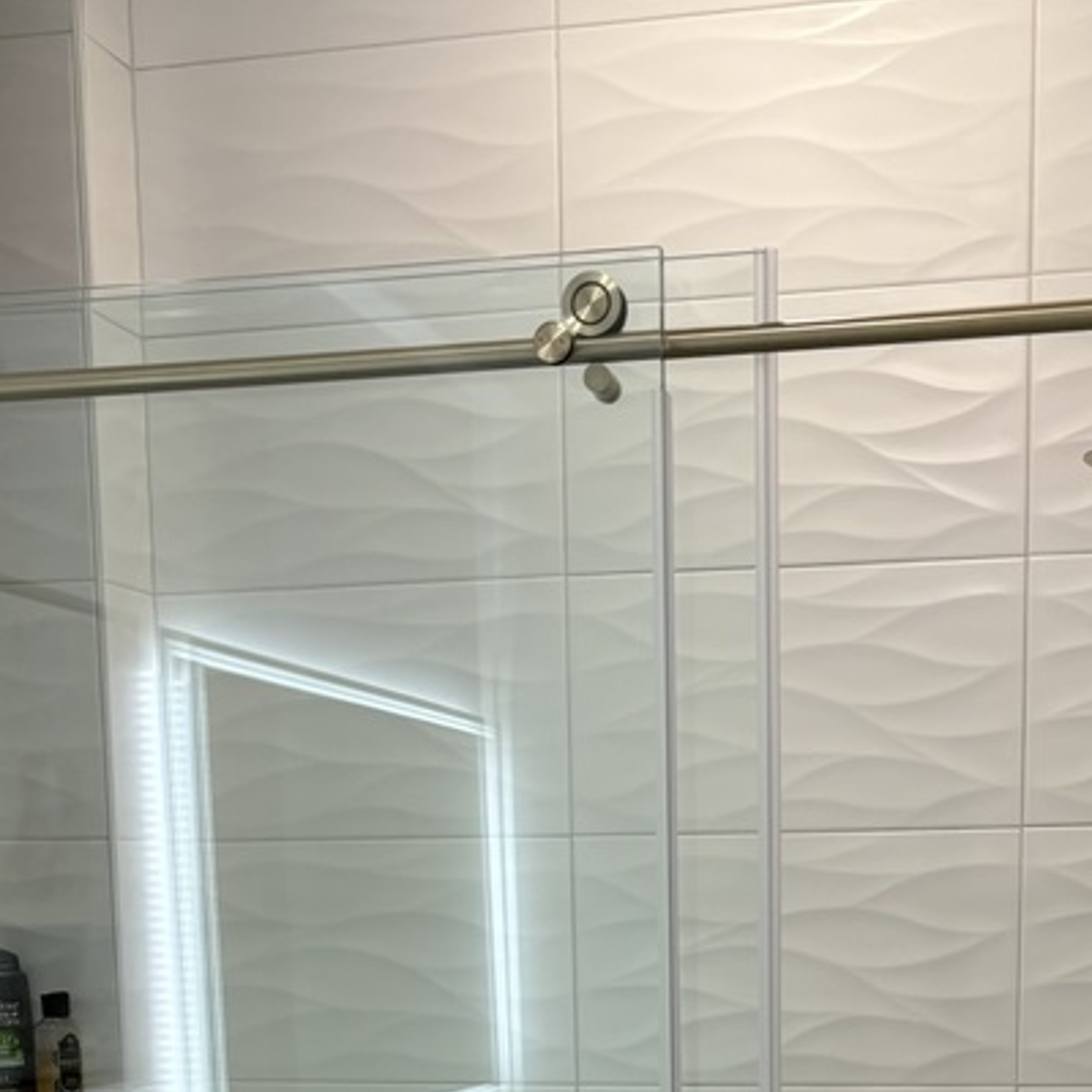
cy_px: 1305
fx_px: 2213
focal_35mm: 62
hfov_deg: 27.5
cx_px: 734
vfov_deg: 25.0
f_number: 1.6
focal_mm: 5.96
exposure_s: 1/120
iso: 64
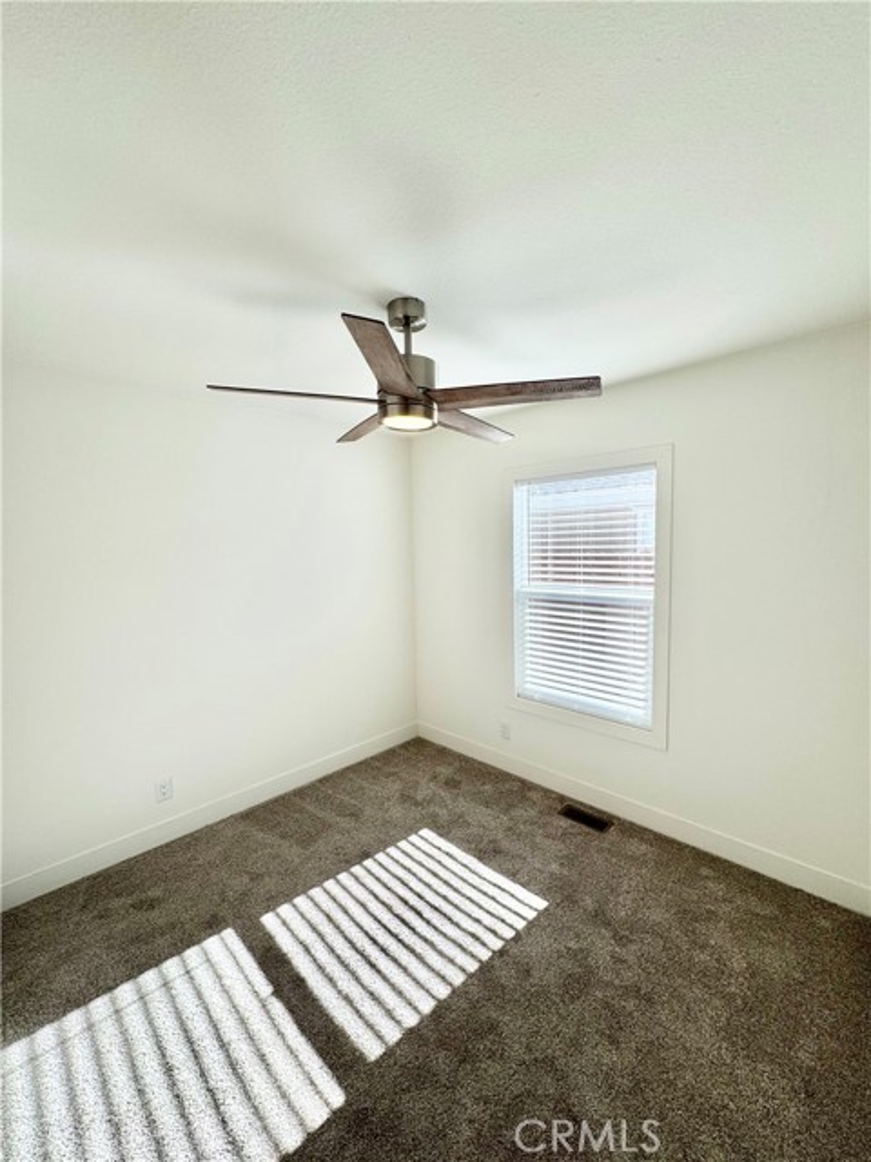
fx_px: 470
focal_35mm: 14
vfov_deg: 102.1
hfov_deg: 85.7
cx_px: 436
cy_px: 581
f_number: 2.2
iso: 40
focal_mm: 2.22
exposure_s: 1/377
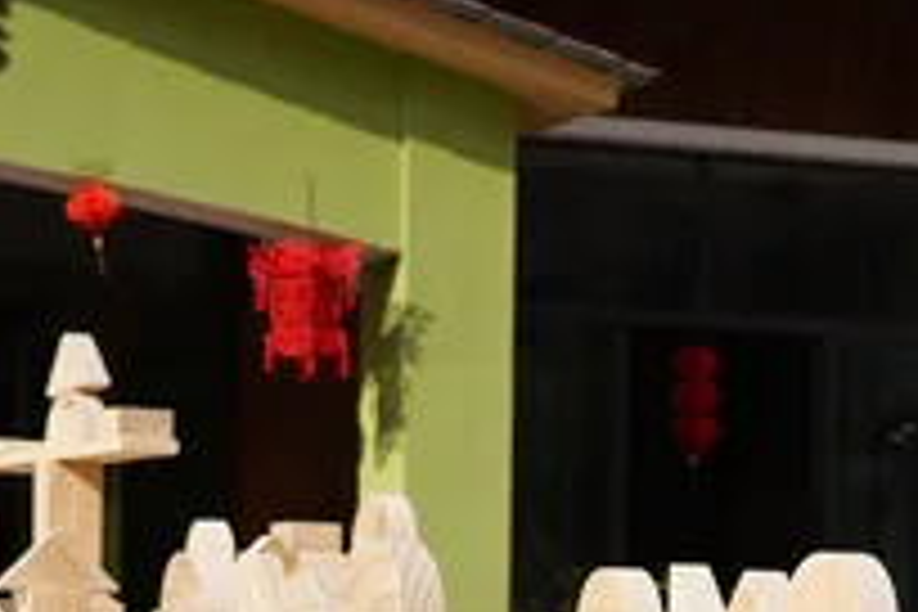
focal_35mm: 149
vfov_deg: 8.8
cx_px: 716
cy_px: 1078
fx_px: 3799
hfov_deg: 13.7
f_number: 4.5
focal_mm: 38
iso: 100
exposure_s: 1/800
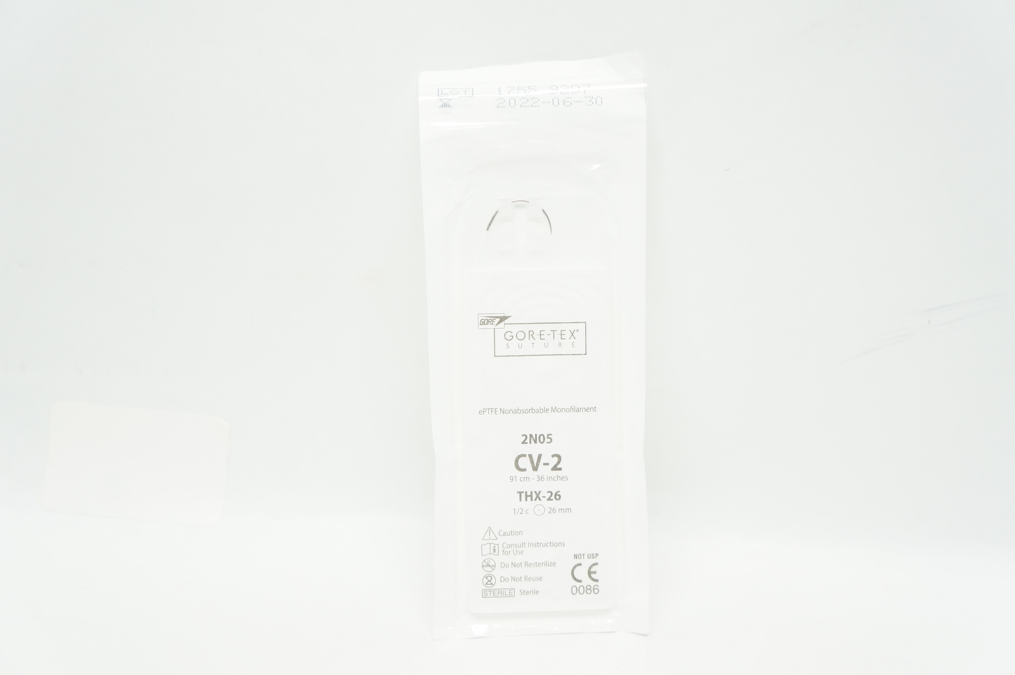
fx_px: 1310
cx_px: 508
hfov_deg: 42.4
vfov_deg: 28.9
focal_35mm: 46
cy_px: 338
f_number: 5.6
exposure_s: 1/125
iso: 800
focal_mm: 31
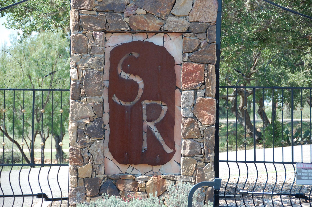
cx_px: 156
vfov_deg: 9.6
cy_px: 104
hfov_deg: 14.4
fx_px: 1234
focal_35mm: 142
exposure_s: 1/400
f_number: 5.3
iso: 400
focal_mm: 95
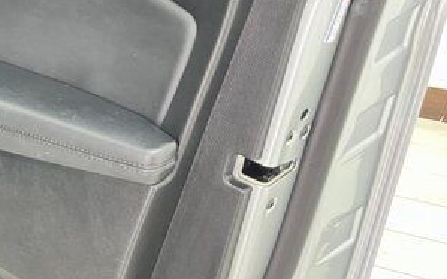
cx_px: -6
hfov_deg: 31.7
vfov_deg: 21.9
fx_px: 719
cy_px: 78
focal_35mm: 59
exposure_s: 1/30
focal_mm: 5.1
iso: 800
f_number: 1.6
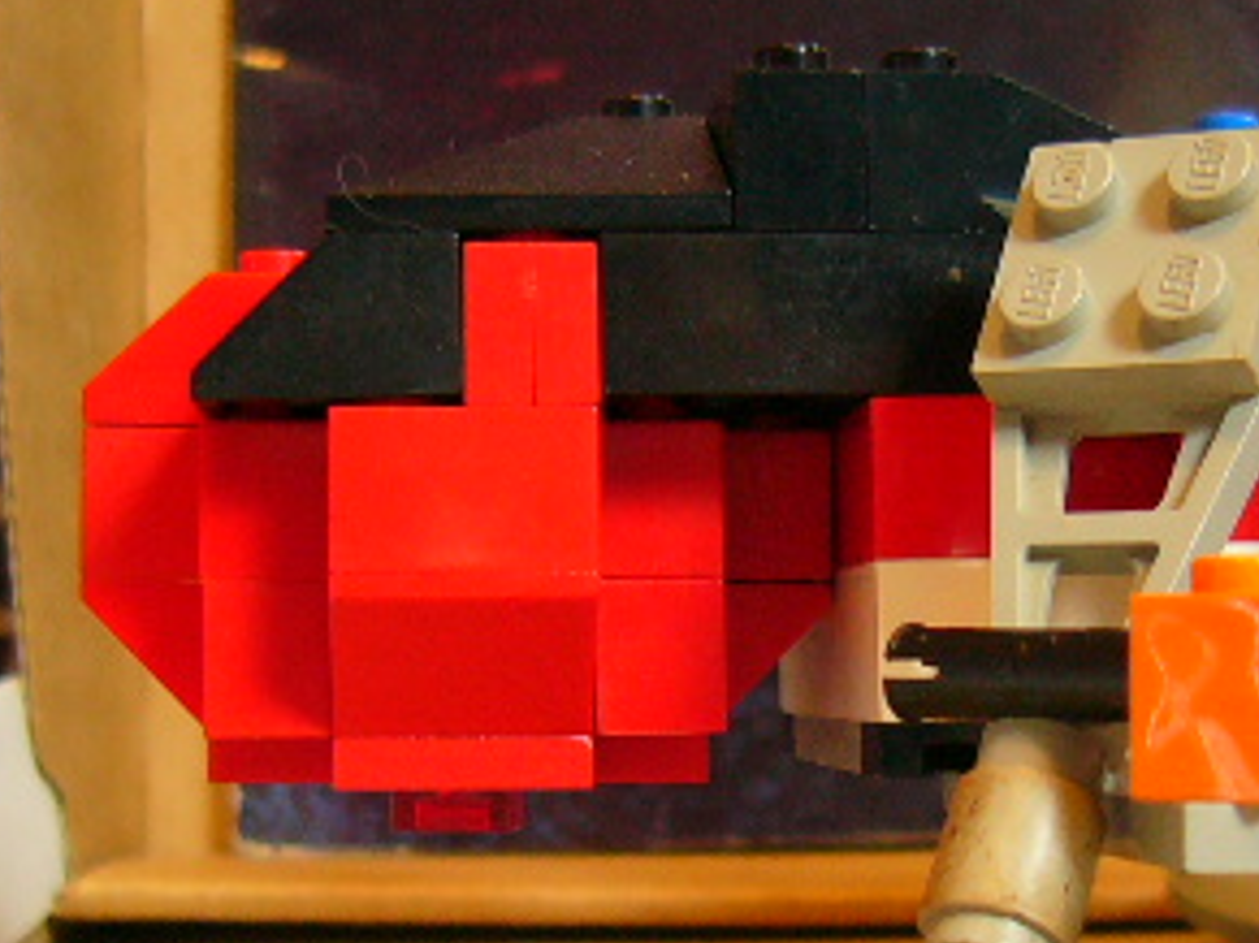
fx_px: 2799
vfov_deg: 19.1
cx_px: 744
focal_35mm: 77
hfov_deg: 25.3
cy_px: 597
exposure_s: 1/8
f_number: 2.8
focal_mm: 5.8
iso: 200
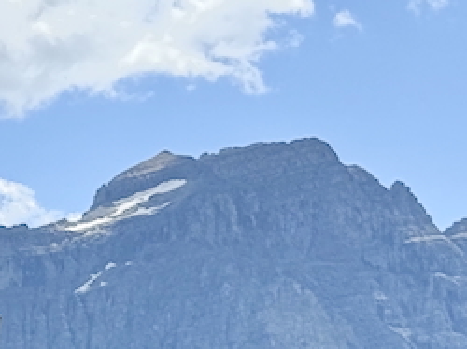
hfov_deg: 7.5
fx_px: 3316
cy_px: 498
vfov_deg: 6.0
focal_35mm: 246
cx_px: -710
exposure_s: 1/7874
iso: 64
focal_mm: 6.76
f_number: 1.78
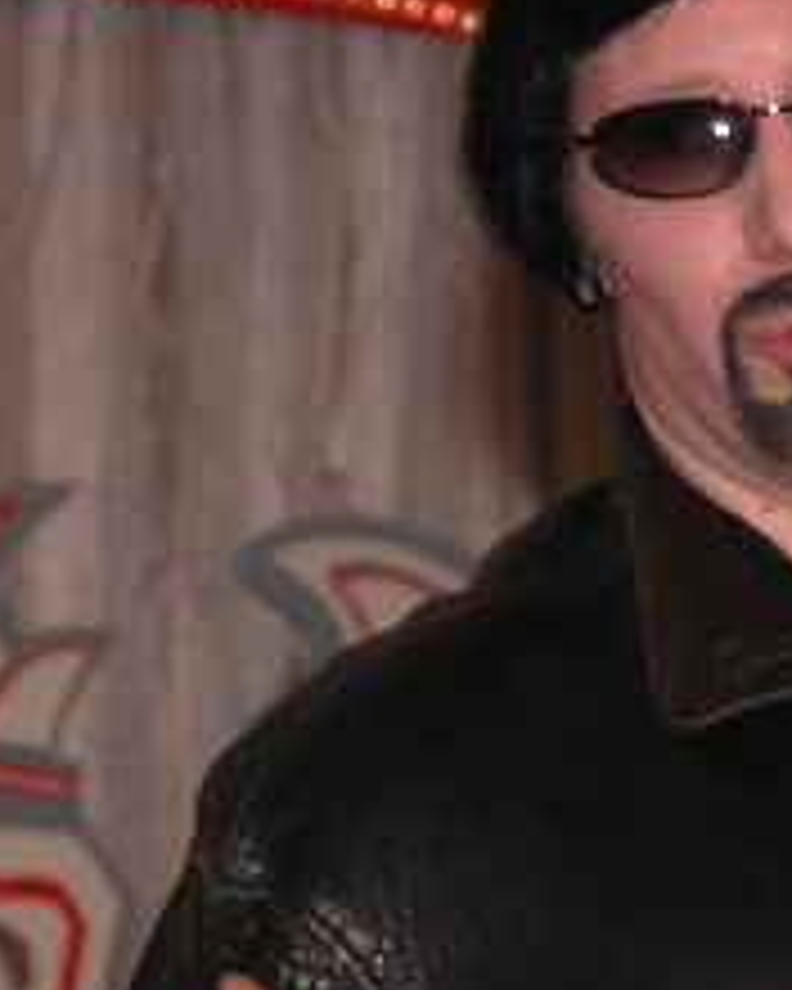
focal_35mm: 367
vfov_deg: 5.3
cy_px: 846
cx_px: 994
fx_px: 10753
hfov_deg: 4.2
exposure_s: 1/125
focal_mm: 37.7
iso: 100
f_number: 3.9
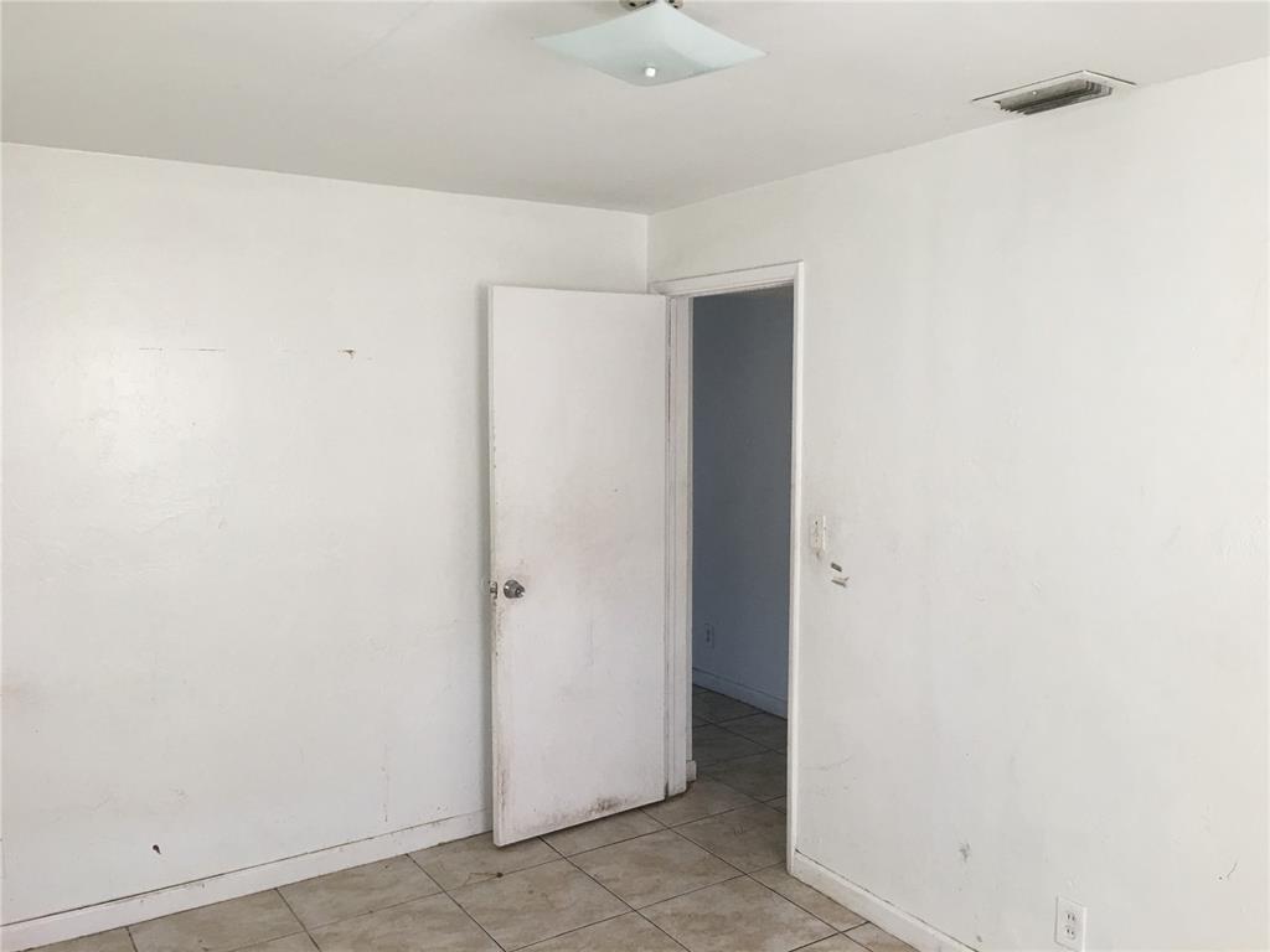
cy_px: 476
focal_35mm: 29
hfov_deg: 61.7
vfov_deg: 48.2
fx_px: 1064
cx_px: 635
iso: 32
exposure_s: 1/30
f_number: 2.2
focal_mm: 4.15
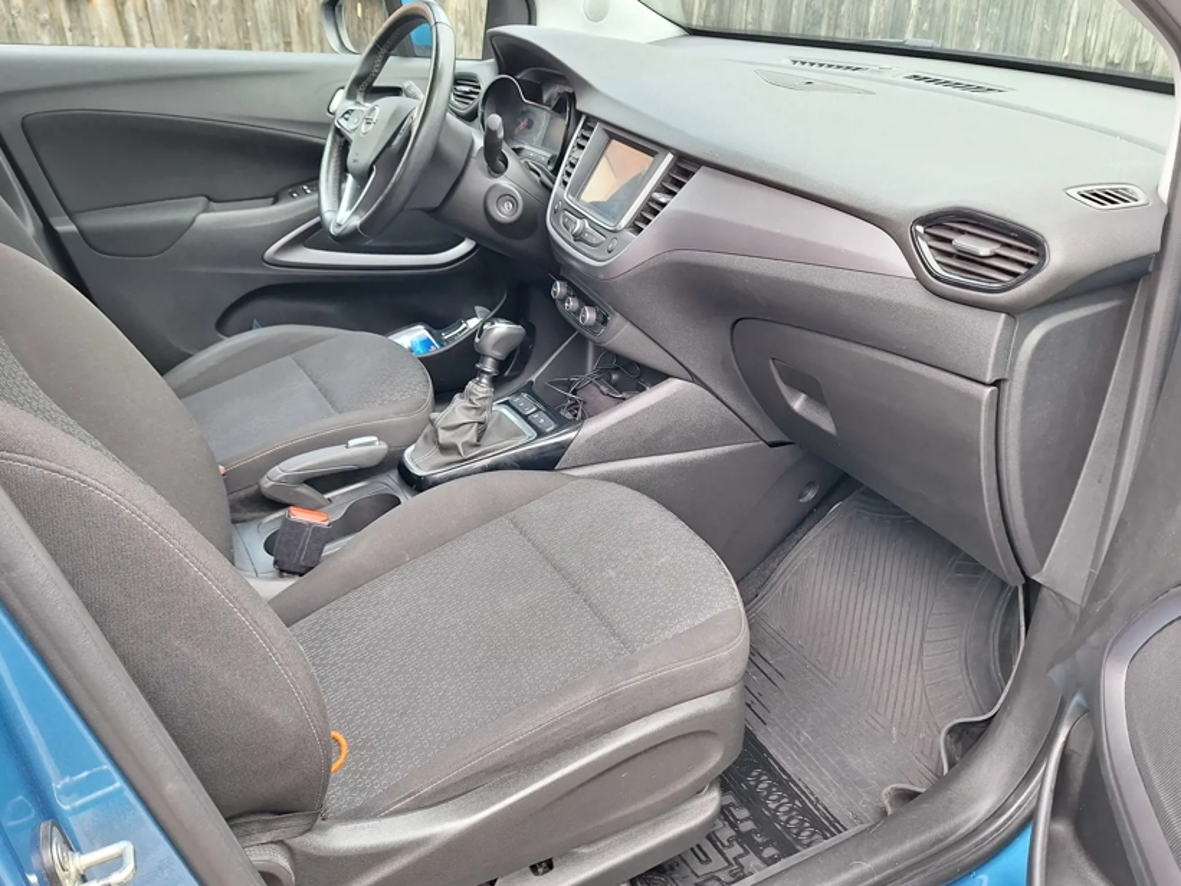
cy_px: 480
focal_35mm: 28
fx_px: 955
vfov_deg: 49.7
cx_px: 608
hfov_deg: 63.4
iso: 40
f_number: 1.8
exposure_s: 1/120
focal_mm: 5.54
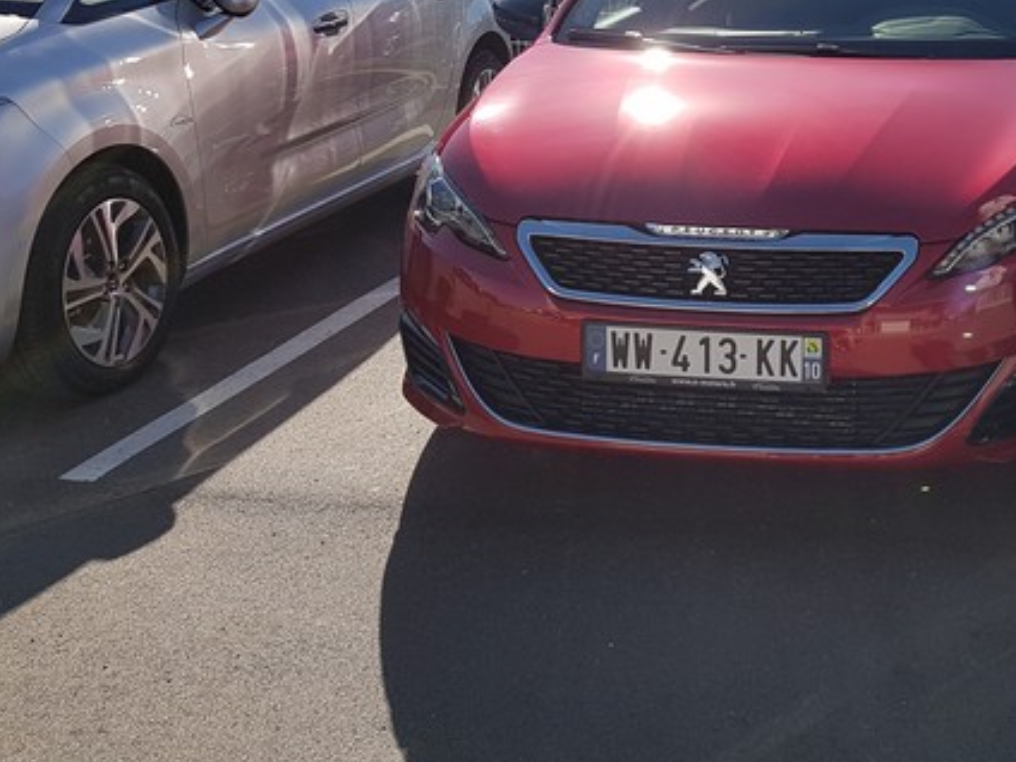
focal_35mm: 49
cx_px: 810
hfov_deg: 37.5
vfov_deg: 29.3
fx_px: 1438
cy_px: 201
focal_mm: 4.2
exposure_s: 1/2096
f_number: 1.7
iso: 40
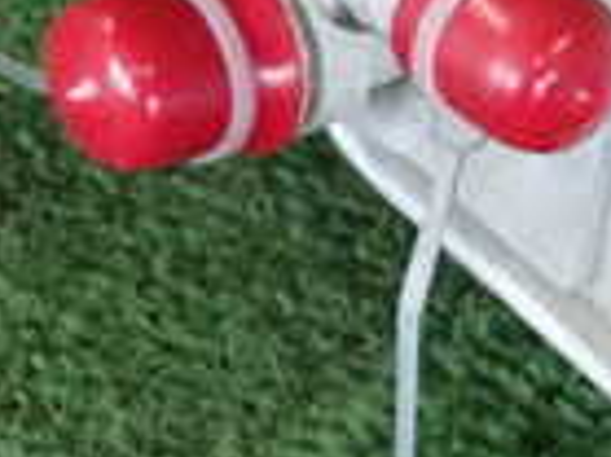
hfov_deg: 9.1
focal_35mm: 203
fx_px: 3580
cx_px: 1244
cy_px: 338
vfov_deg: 7.3
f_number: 3.1
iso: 1000
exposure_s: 1/125
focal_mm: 8.4
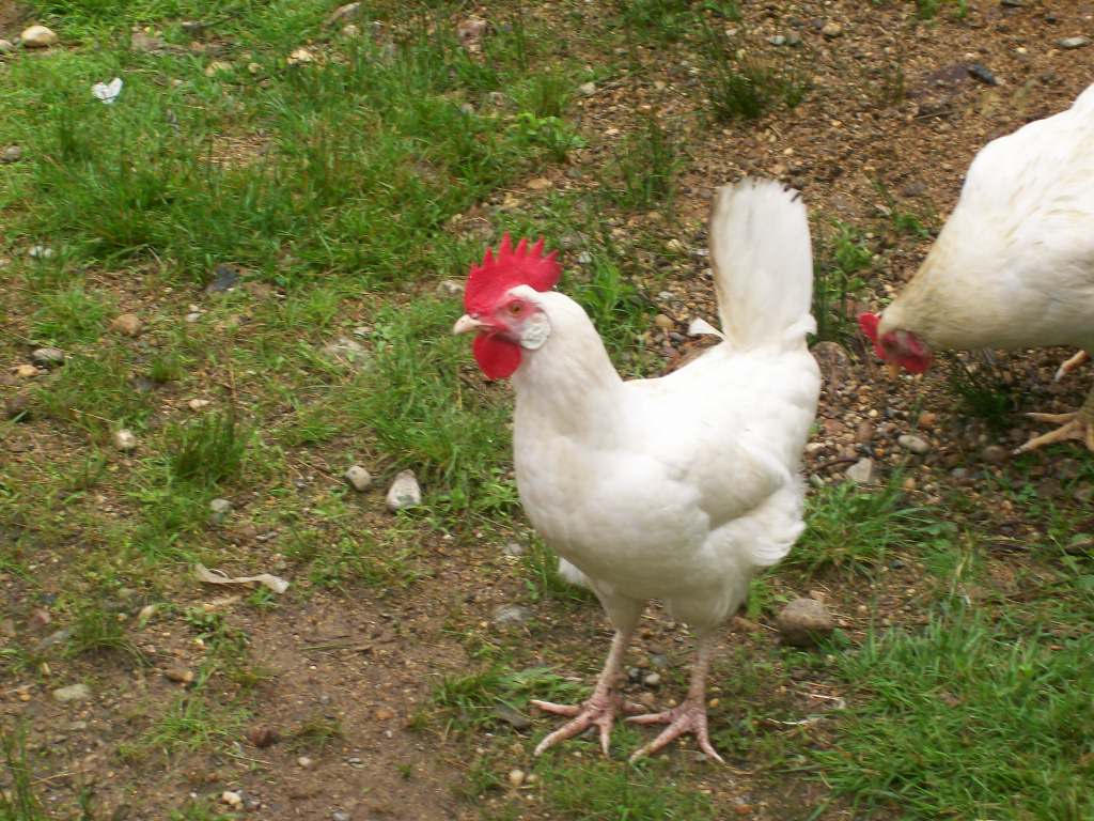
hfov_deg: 18.2
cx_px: 547
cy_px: 410
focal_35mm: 108
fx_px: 3413
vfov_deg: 13.7
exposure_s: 1/62.4
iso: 80
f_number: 4.8
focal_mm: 18
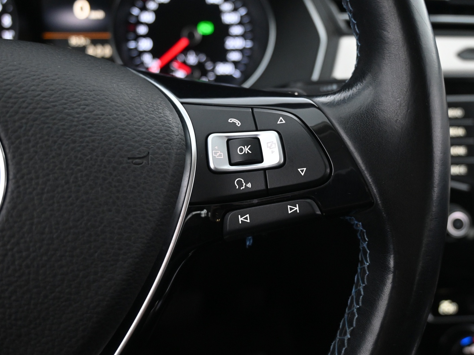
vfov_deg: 42.0
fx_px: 463
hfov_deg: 54.1
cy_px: 179
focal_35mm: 34
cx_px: 256
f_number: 3.8
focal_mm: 20.5
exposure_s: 1/30
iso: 2500
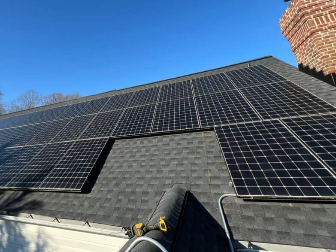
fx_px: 165
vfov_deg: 73.4
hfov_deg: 88.3
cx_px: 117
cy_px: 94
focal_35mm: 17
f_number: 1.8
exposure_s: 1/815
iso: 32
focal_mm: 1.57
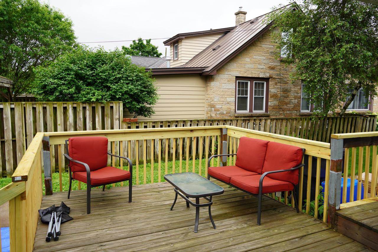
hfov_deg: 67.4
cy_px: 126
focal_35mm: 27
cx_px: 189
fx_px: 283
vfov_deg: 47.9
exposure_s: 1/80
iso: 100
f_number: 5
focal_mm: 18
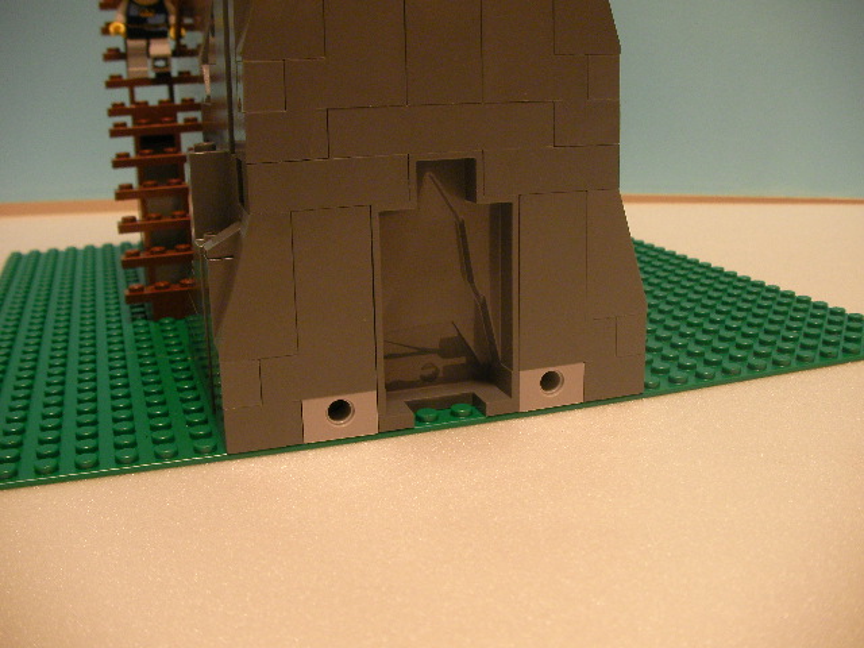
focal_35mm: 38
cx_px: 432
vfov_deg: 37.7
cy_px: 324
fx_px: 948
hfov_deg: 49.0
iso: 200
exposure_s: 1/7.7
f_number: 3.5
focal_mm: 6.3
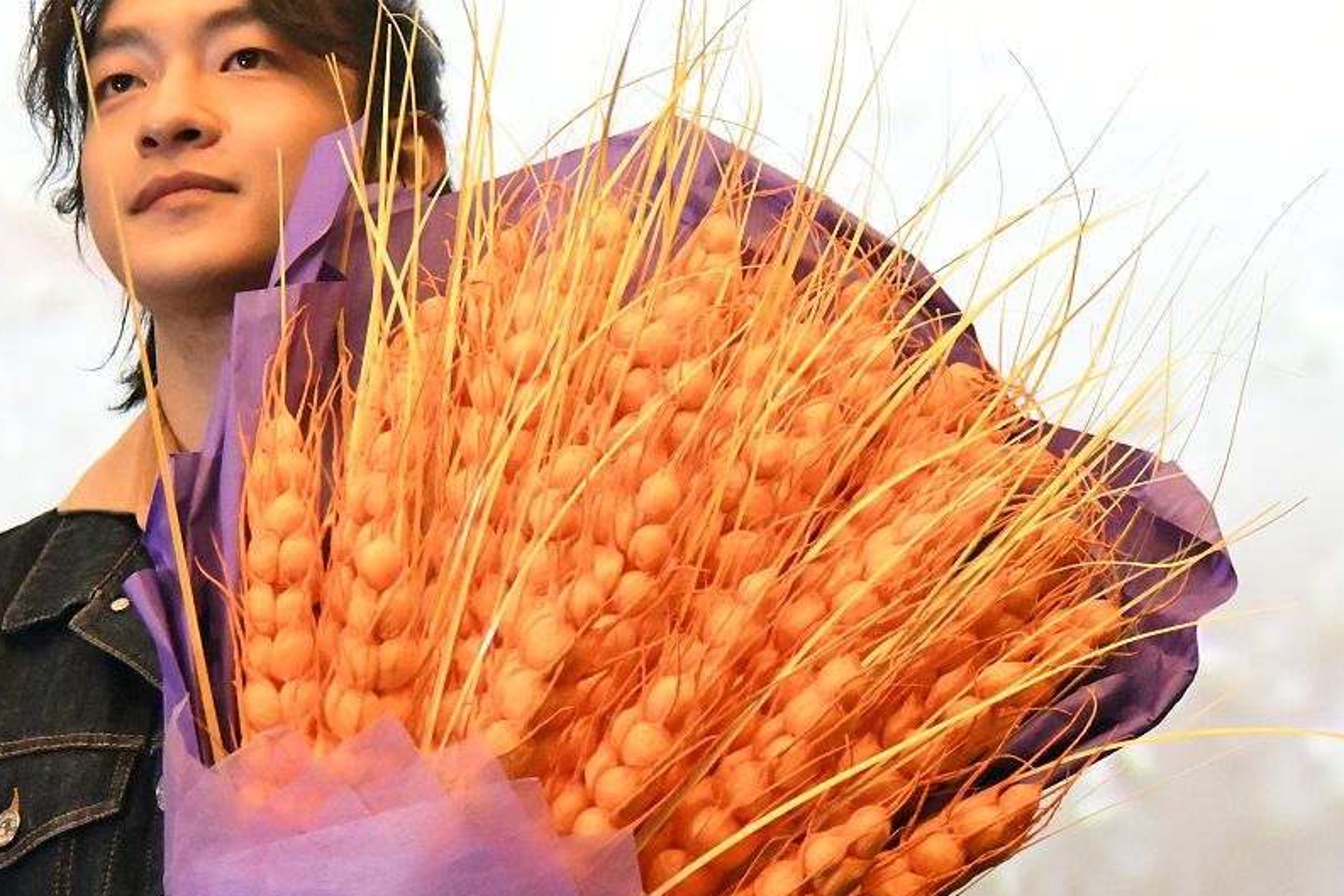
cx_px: 615
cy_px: 378
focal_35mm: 177
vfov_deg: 7.8
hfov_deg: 11.6
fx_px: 6609
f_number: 4
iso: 20000
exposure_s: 1/60
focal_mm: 78
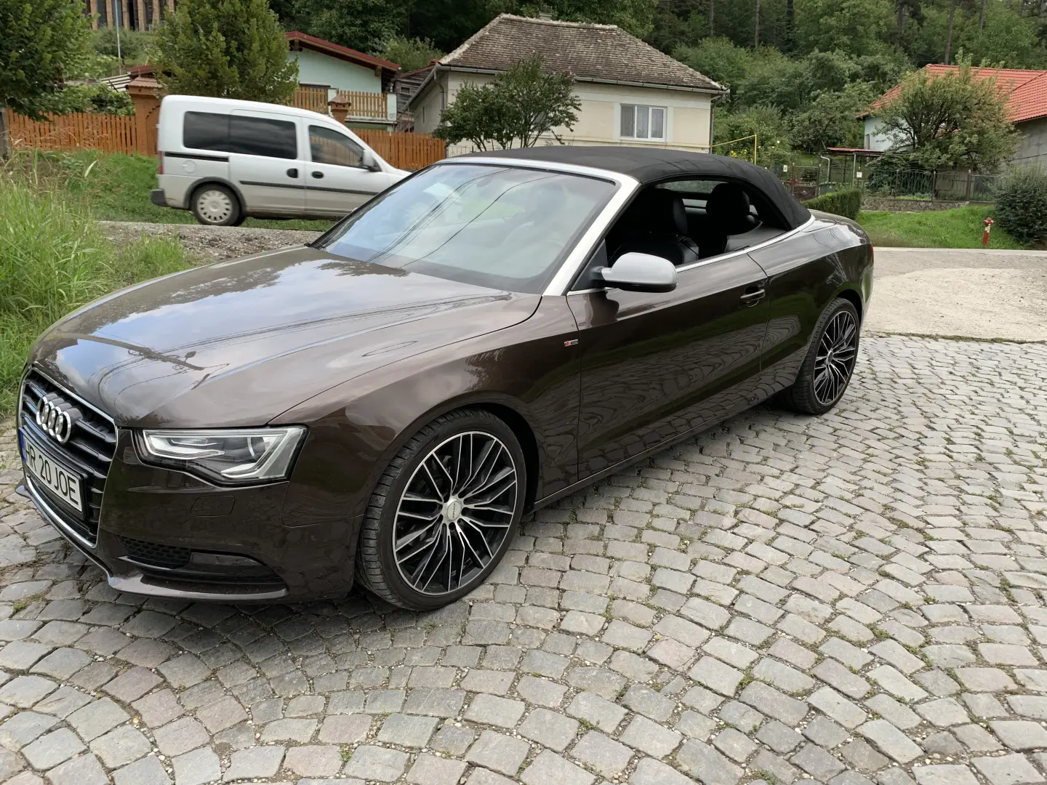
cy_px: 392
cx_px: 524
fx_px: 786
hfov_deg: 67.3
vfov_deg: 53.1
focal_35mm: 26
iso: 25
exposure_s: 1/122
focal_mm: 4.25
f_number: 1.8
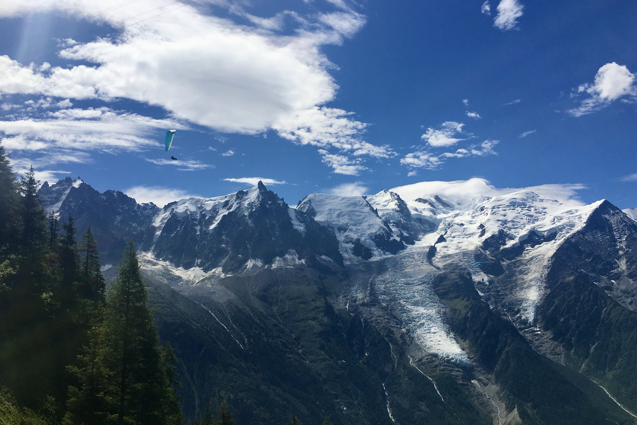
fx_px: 548
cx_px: 327
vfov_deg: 42.3
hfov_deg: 60.3
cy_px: 228
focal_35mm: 31
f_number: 2.2
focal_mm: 4.15
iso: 25
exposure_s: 1/4808
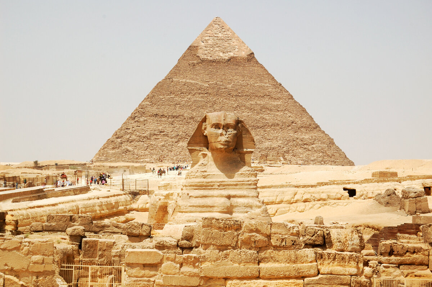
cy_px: 144
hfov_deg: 26.0
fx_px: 935
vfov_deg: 17.5
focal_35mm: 78
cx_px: 216
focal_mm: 52
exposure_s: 1/400
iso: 200
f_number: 11
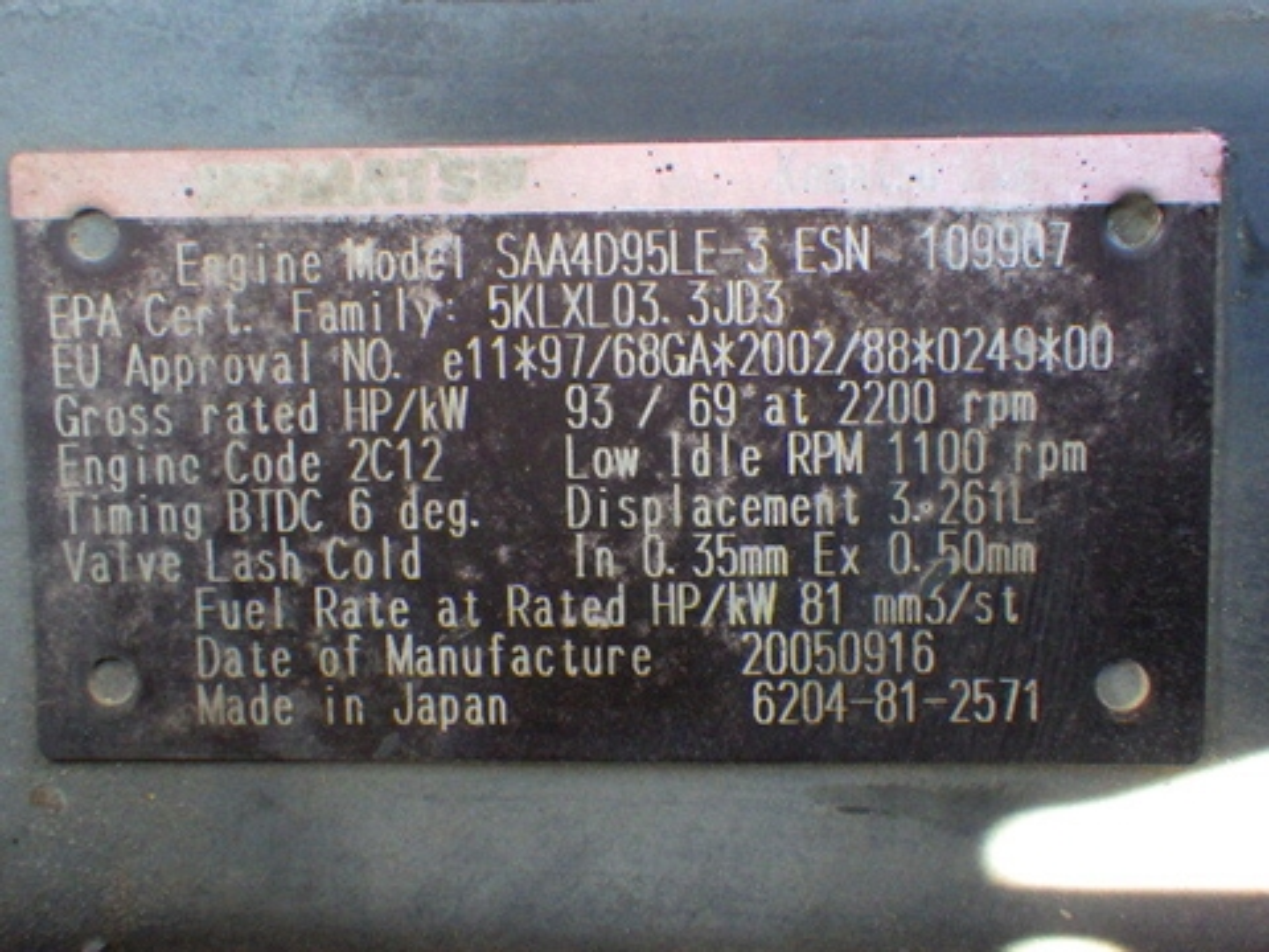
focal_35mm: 34
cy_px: 476
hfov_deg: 54.0
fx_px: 1246
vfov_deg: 41.8
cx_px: 634
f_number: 3.8
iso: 500
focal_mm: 6.1
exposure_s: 1/50
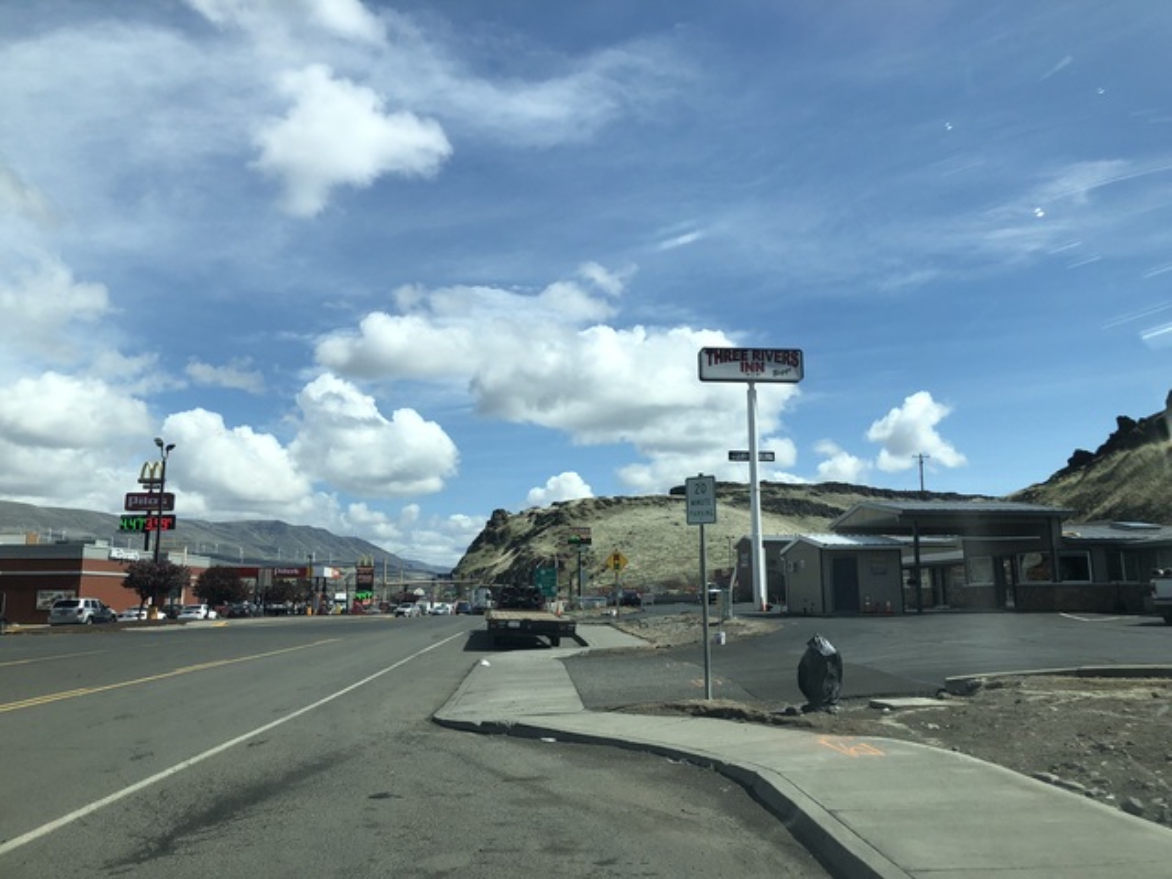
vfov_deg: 49.7
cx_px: 586
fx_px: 948
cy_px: 440
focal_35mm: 28
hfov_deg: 63.4
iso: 20
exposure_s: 1/2667
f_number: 1.8
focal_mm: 3.99
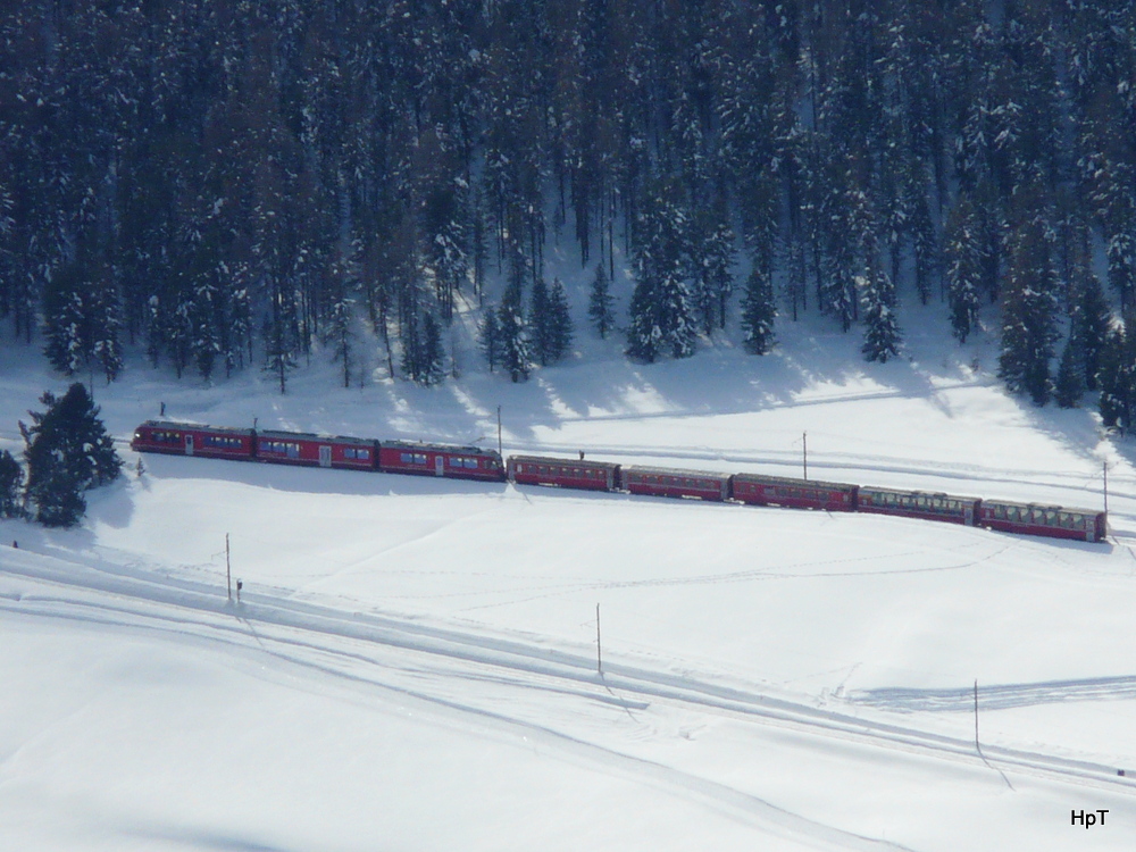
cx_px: 568
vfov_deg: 3.5
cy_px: 426
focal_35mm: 423
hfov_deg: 4.7
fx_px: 13882
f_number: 8
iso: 100
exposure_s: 1/500
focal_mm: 69.4
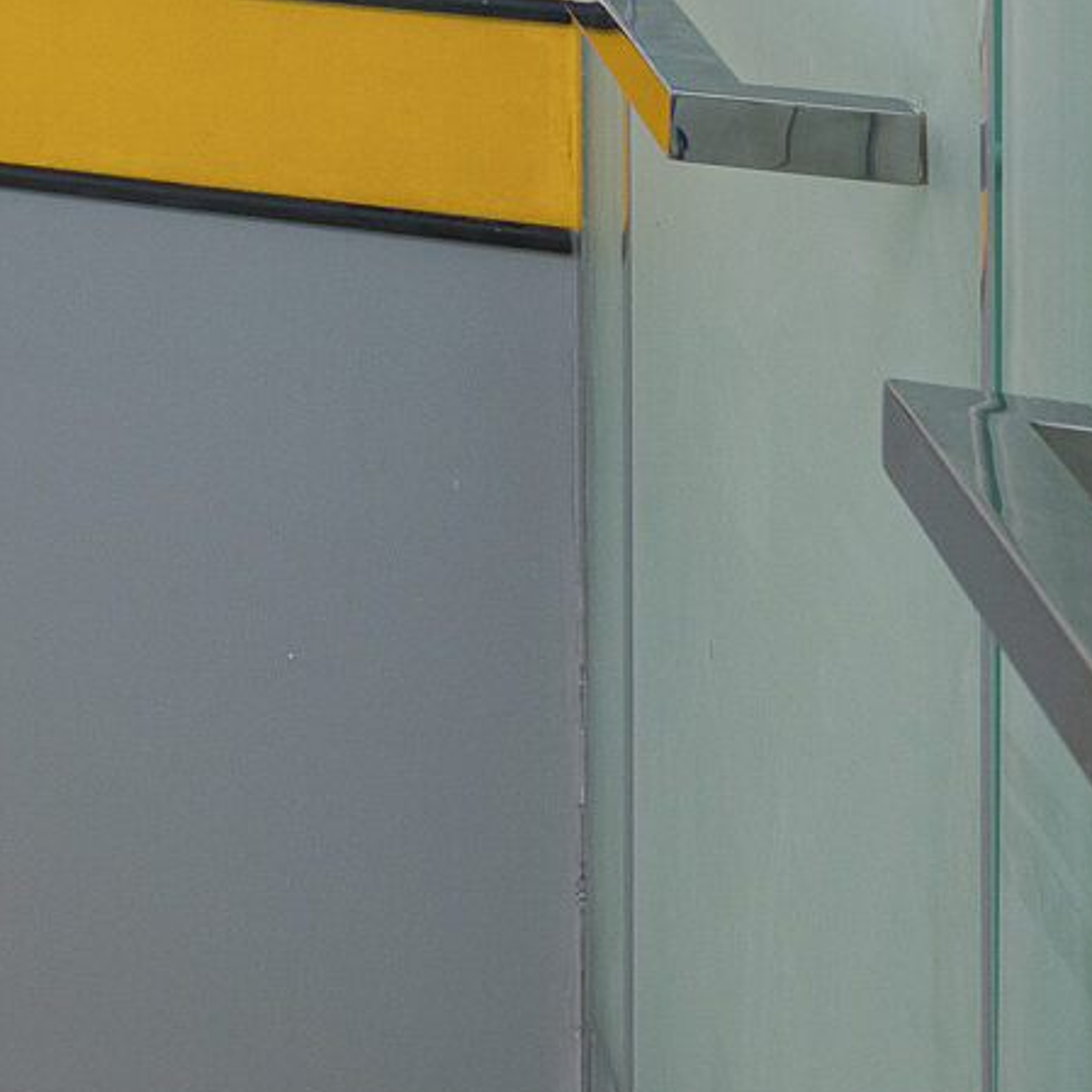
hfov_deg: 12.5
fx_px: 3284
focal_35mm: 92
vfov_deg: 17.7
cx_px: -1834
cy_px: -305
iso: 320
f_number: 8
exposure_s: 1/10
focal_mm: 19
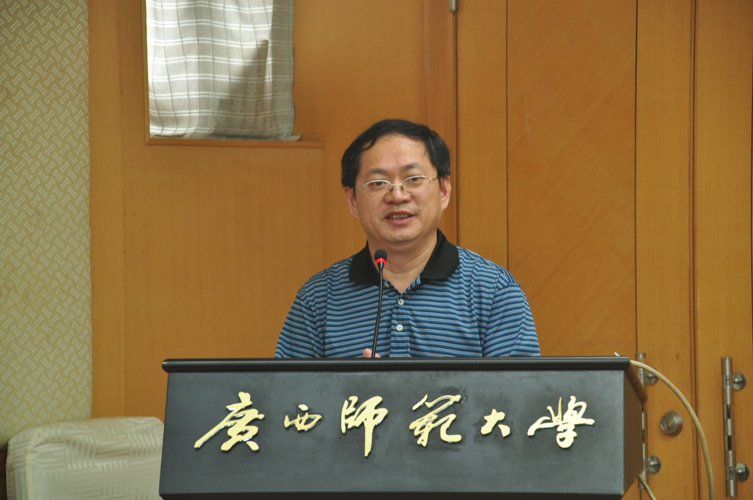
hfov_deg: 11.4
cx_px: 376
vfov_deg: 7.6
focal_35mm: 180
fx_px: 3760
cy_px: 250
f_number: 5.6
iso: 800
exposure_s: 1/50
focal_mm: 120
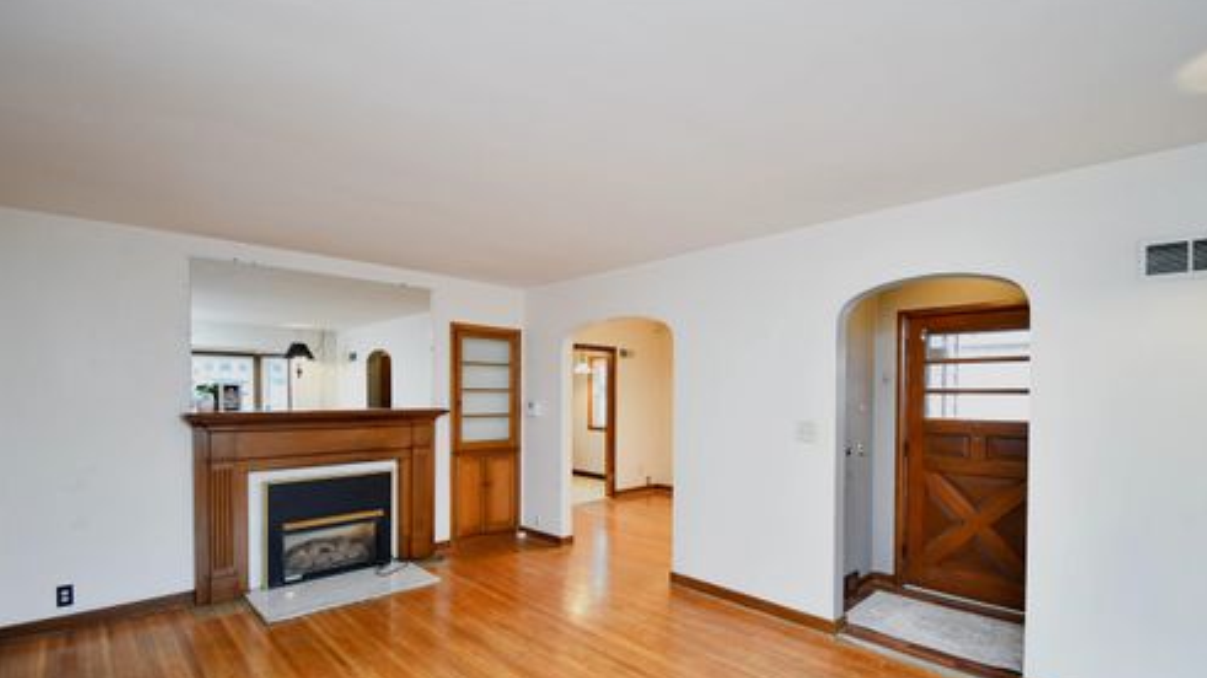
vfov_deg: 66.6
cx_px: 612
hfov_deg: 99.4
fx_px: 512
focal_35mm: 16
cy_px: 394
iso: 1250
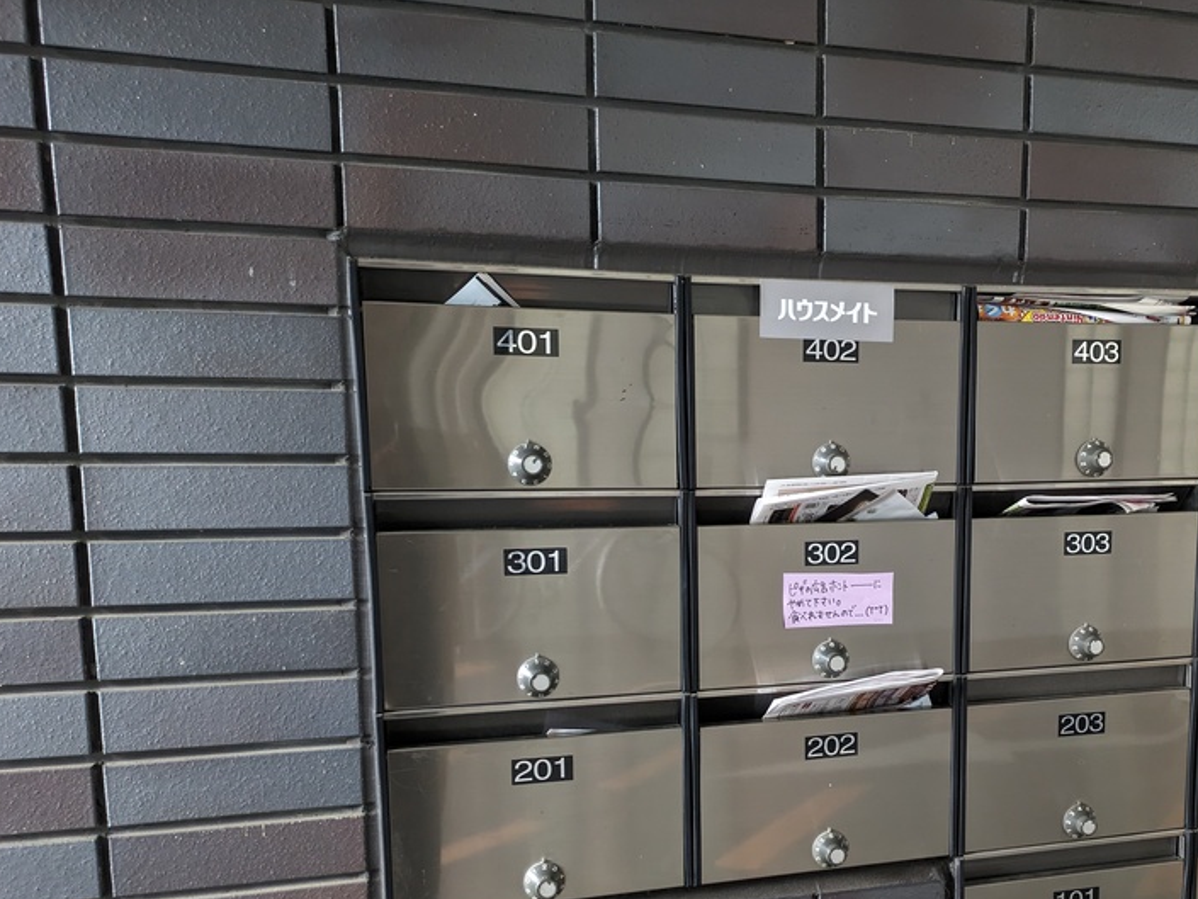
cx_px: 783
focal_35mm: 34
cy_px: 602
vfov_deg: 41.3
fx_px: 1177
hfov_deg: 53.1
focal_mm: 5.43
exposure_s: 1/30
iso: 733
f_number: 1.89
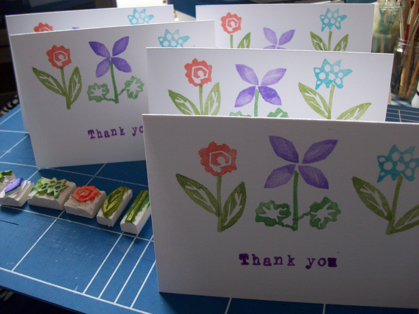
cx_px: 210
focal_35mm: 34
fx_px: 412
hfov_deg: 54.0
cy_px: 157
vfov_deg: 41.8
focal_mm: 5.7
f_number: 2.8
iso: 92
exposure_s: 1/60
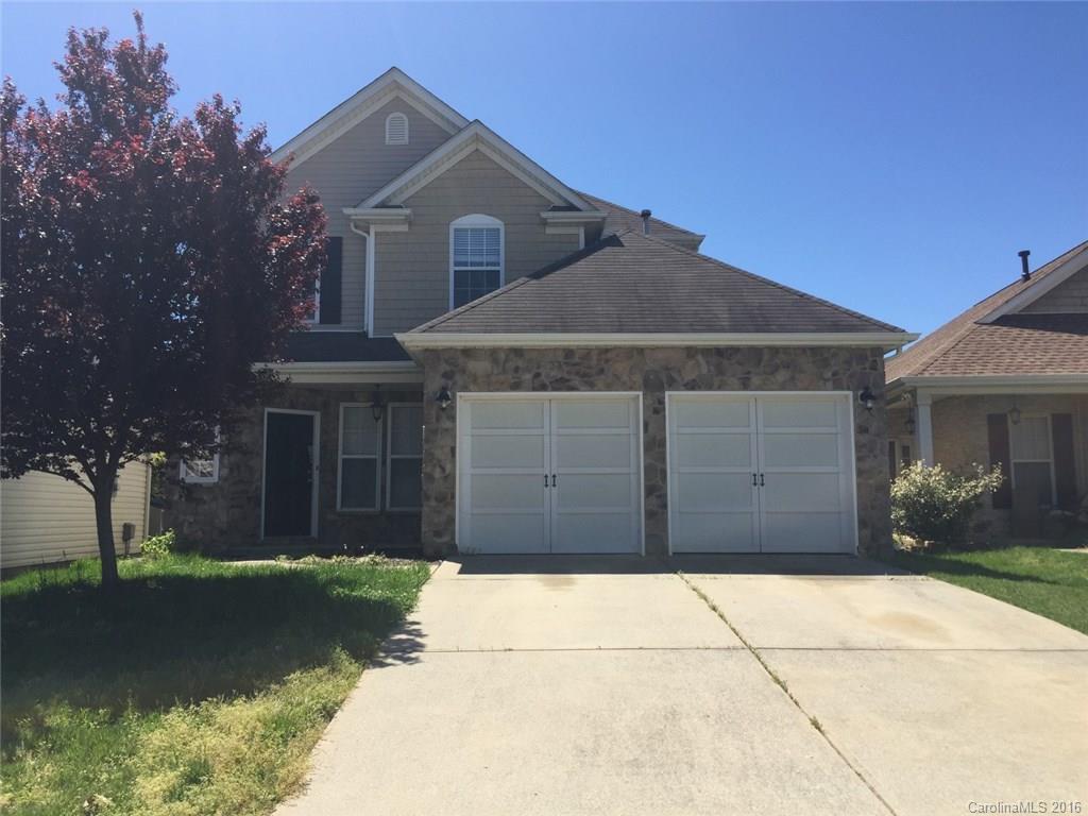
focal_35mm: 29
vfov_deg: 48.2
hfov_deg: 61.7
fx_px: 911
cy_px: 408
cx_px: 544
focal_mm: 4.15
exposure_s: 1/1799
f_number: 2.2
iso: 32
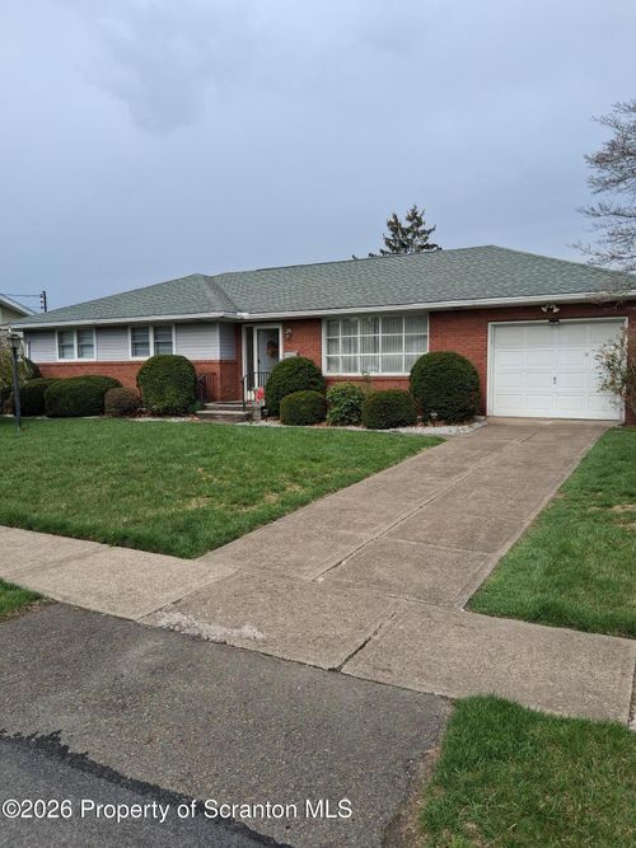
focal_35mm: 26
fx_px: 637
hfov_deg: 53.0
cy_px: 424
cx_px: 318
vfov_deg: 67.3
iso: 25
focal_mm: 3.98
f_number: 1.8
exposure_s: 1/402
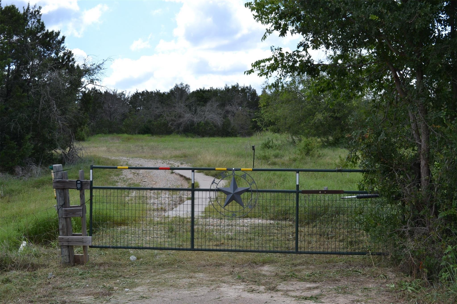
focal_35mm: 48
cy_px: 152
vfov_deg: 28.1
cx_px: 228
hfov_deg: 41.1
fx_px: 609
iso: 400
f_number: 11
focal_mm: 32
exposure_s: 1/400
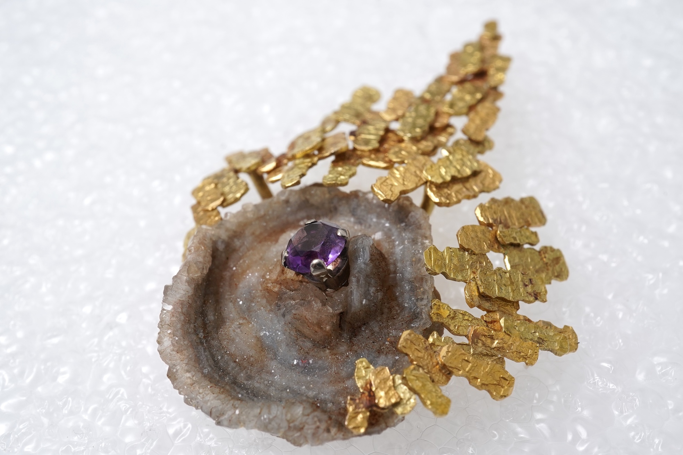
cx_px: 342
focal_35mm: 45
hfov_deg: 43.6
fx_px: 854
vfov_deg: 29.9
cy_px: 228
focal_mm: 30
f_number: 20
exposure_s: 1/125
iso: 400
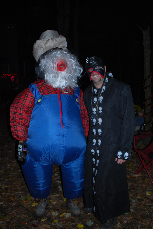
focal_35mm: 28
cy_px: 117
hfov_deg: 46.5
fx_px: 178
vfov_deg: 65.4
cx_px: 76
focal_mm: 18
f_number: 3.5
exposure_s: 1/60
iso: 200
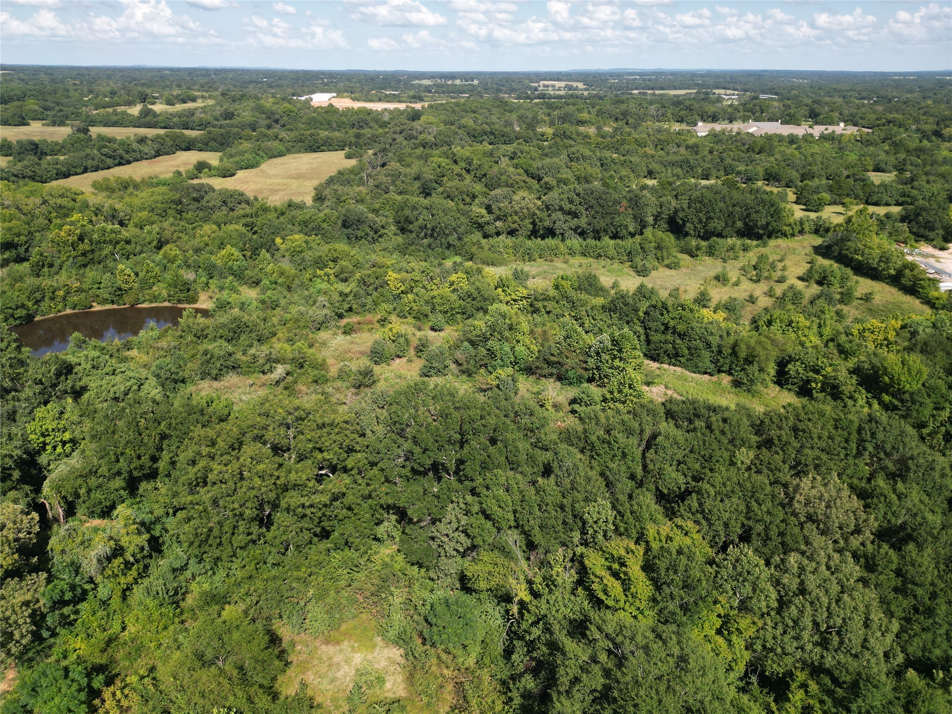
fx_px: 660
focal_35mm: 24
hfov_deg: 71.6
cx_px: 476
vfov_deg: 56.8
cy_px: 357
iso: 130
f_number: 1.7
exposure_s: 1/2000
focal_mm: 6.72
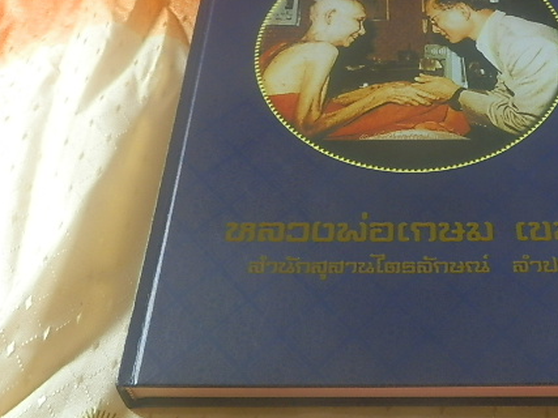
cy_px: 148
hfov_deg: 36.7
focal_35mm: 51
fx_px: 822
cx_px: 408
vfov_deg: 28.4
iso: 200
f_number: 3.5
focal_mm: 6.17
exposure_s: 1/30
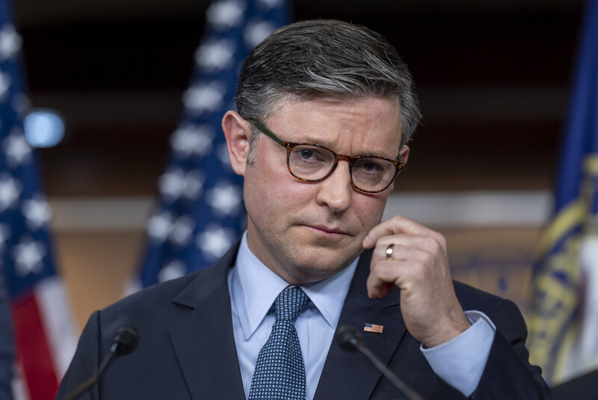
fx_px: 3358
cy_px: 200
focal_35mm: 202
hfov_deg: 10.2
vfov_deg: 6.8
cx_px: 299
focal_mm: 135
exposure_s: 1/500
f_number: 2
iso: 1000
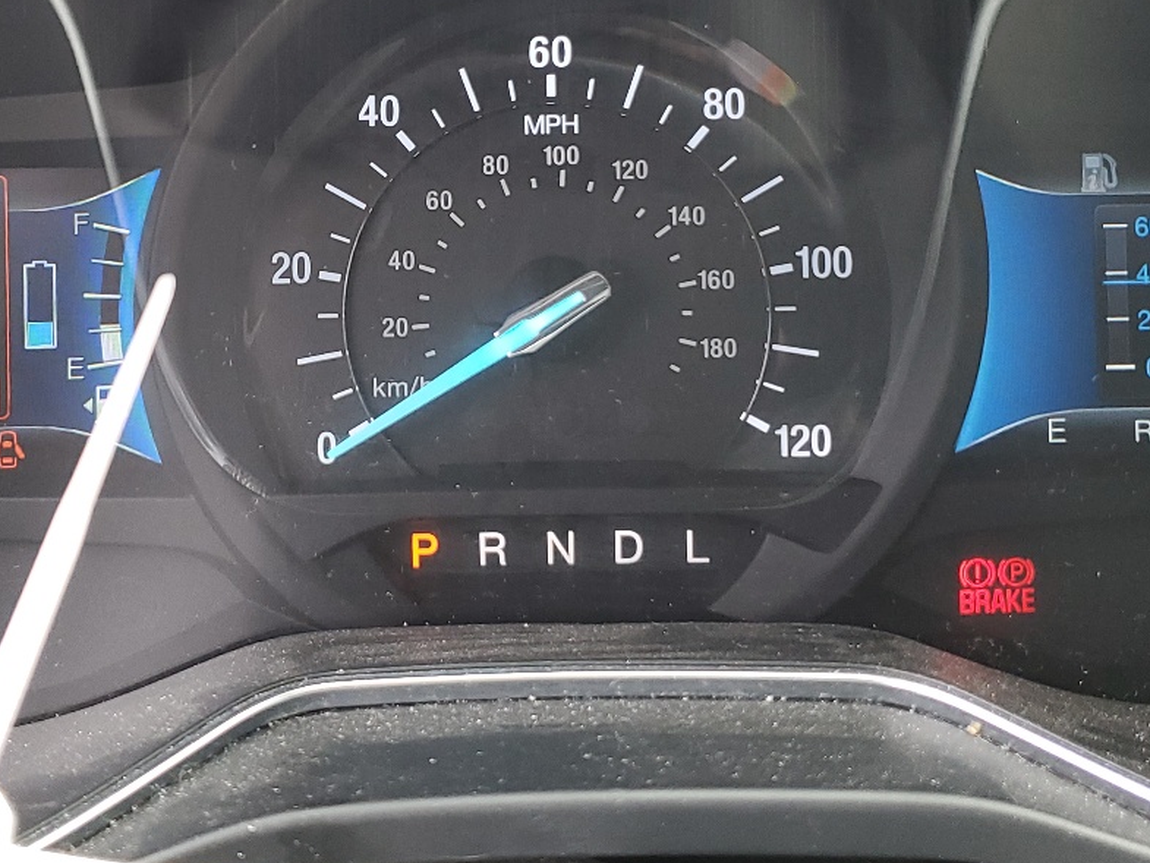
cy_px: 299
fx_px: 1761
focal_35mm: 53
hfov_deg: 36.0
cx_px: 434
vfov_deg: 27.4
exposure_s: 1/120
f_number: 1.5
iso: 89
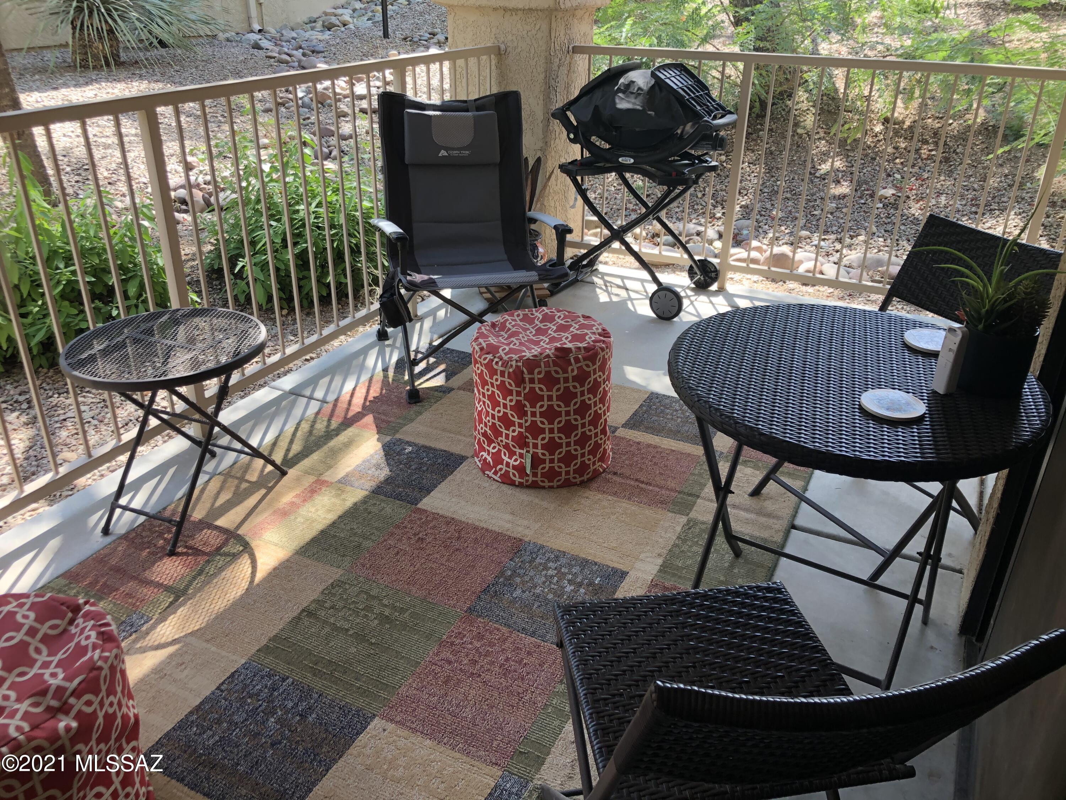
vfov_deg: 49.7
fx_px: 862
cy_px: 400
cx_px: 533
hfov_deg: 63.4
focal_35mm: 28
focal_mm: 3.99
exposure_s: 1/120
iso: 32
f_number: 1.8
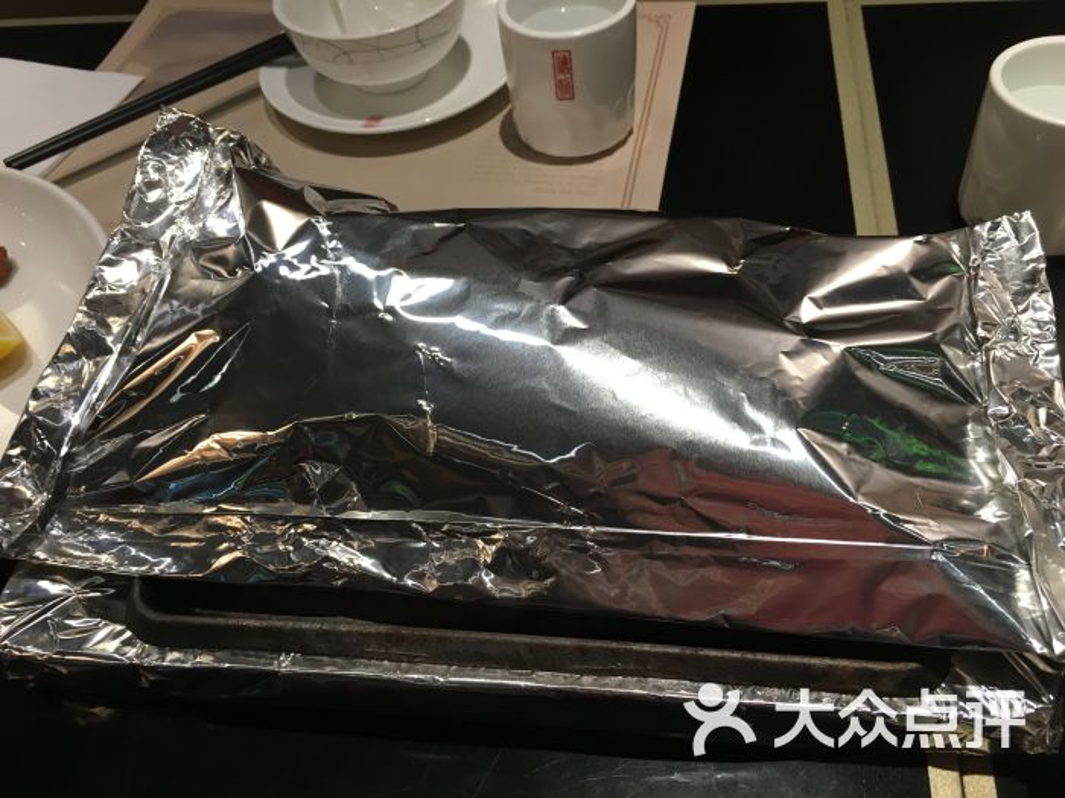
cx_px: 532
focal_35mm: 29
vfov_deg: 48.2
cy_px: 399
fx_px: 892
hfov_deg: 61.7
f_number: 2.2
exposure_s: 1/33
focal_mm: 4.15
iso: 80
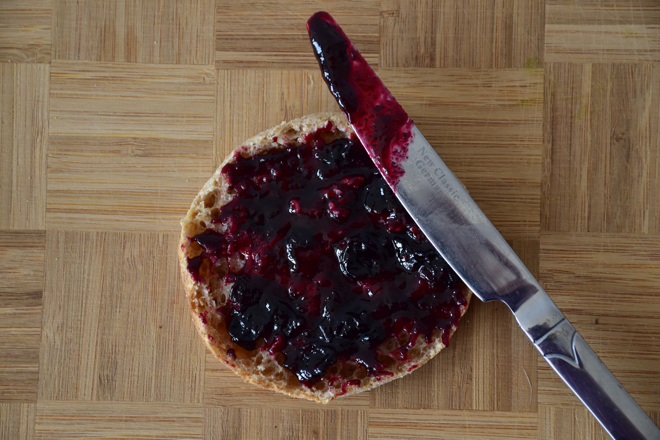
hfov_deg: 18.2
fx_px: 2062
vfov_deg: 12.2
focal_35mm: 112
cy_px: 220
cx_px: 330
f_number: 6.3
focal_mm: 75
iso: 400
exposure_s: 1/80
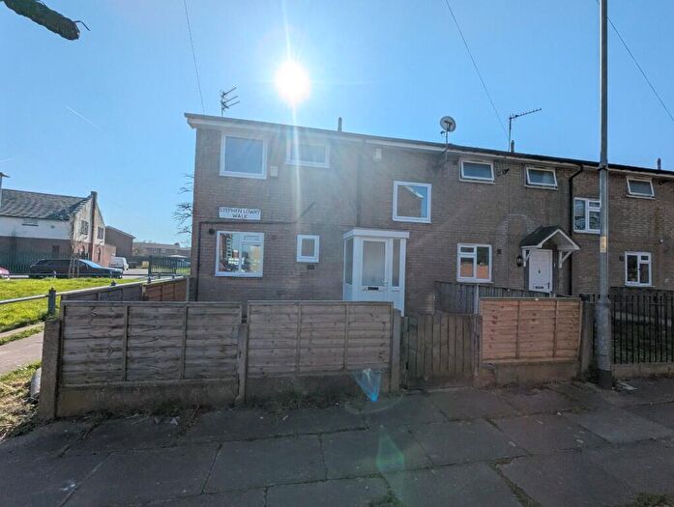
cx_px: 337
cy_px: 254
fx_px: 254
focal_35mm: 13
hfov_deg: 106.1
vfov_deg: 90.1
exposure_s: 1/3788
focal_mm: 1.95
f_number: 2.2
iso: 32
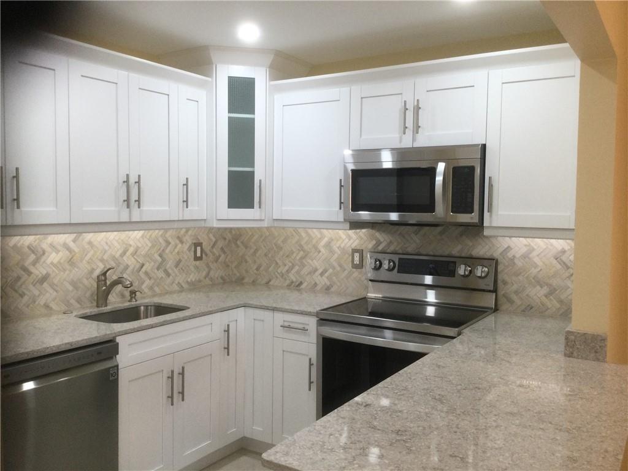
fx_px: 562
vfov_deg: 45.4
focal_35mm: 31
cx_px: 314
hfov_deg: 58.4
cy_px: 236
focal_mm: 3.3
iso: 25
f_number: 2.4
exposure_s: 1/30
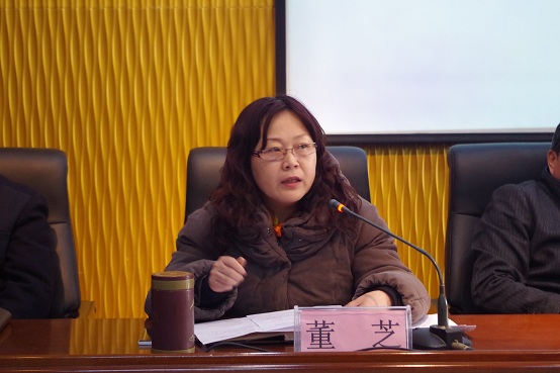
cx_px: 280
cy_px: 186
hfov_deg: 24.8
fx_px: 1275
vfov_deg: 16.6
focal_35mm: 82
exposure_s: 1/20
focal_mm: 55
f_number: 6.3
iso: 3200
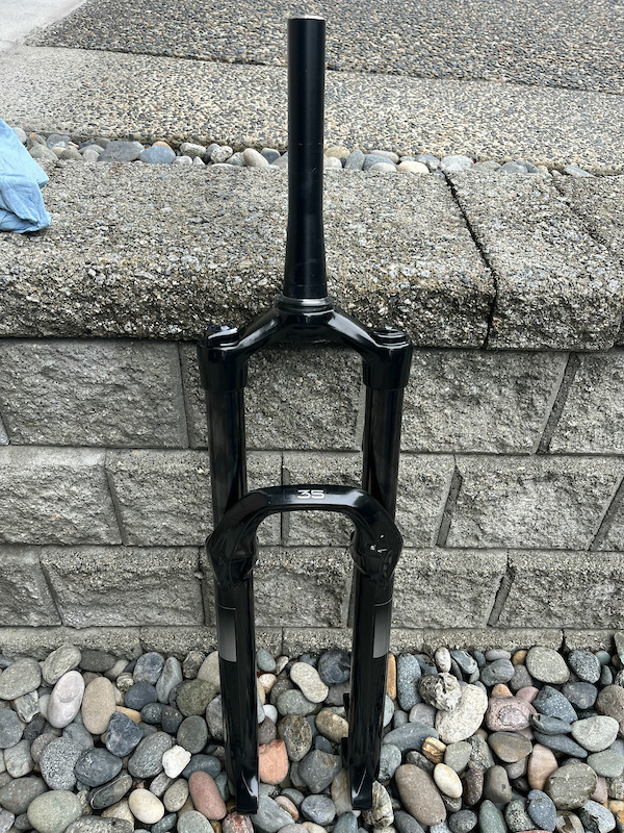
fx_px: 625
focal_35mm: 26
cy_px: 416
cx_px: 312
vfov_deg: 67.3
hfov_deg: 53.1
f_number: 1.6
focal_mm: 5.1
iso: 40
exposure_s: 1/173
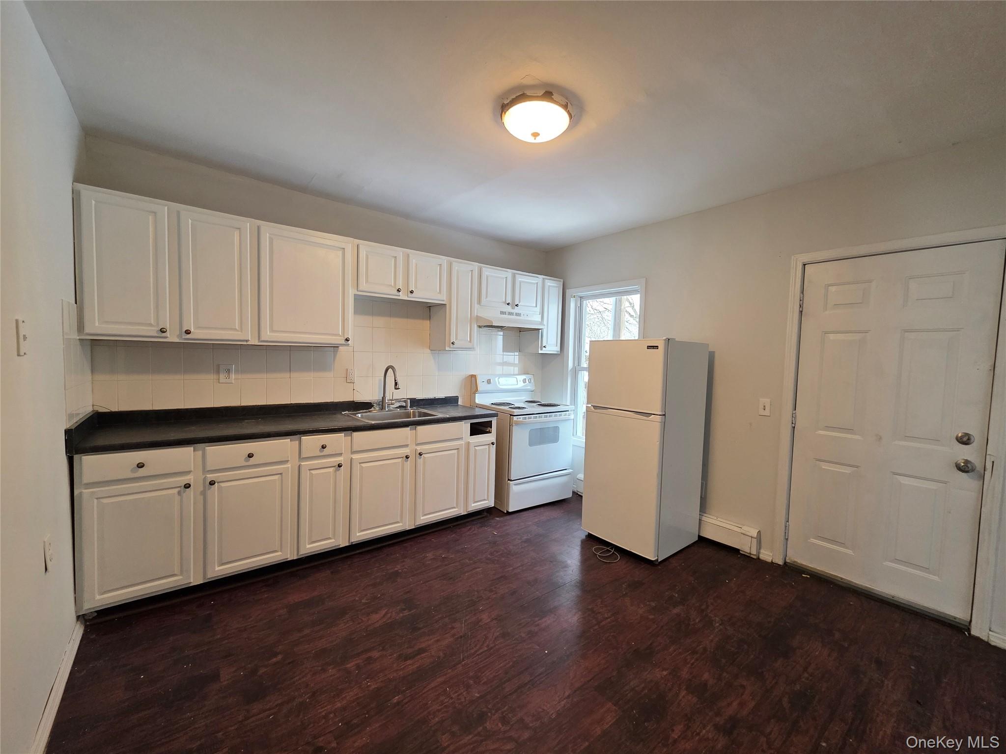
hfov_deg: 106.2
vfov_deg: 89.9
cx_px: 503
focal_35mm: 13
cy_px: 377
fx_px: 378
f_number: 1.9
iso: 250
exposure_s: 1/120
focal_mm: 2.2
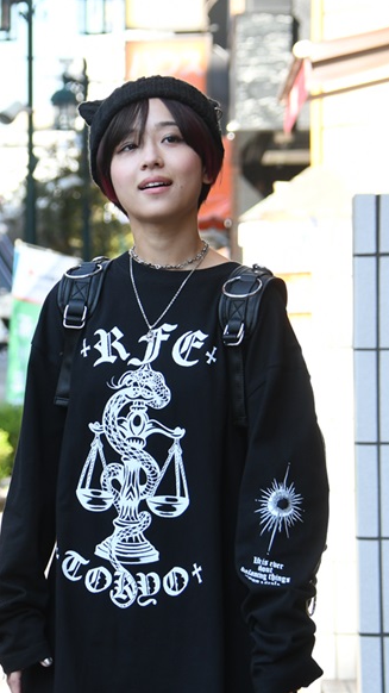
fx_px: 3561
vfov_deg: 11.1
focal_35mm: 194
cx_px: -14
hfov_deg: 6.2
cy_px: 346
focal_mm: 82
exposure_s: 1/320
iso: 500
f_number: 5.6
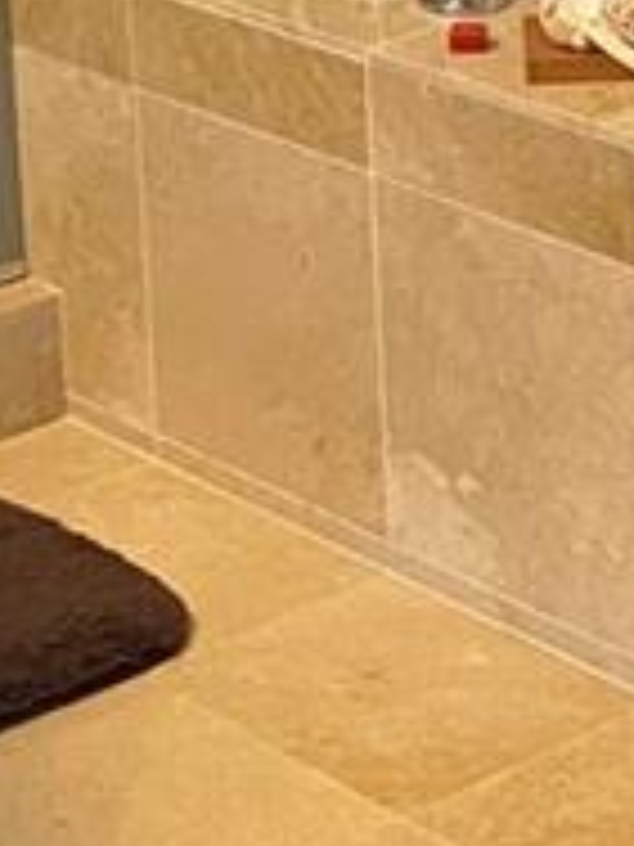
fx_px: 4054
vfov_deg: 11.6
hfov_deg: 8.9
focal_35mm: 166
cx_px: 472
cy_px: -252
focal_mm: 4.25
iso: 200
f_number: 1.8
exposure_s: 1/60
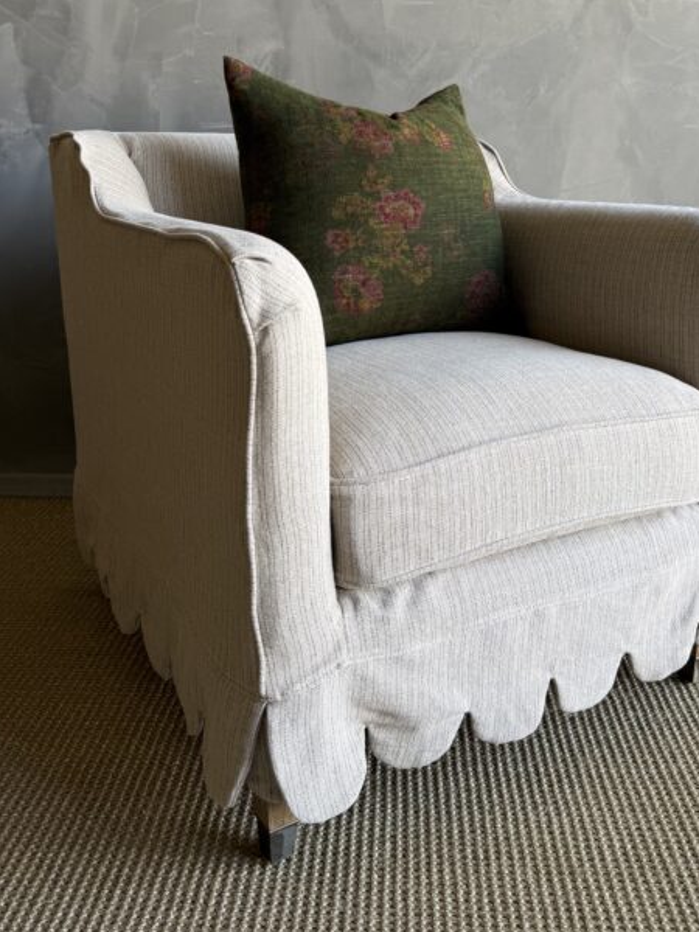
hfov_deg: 44.1
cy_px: 395
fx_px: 862
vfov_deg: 56.6
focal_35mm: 32
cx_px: 377
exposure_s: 1/148
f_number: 1.78
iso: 64
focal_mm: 6.76
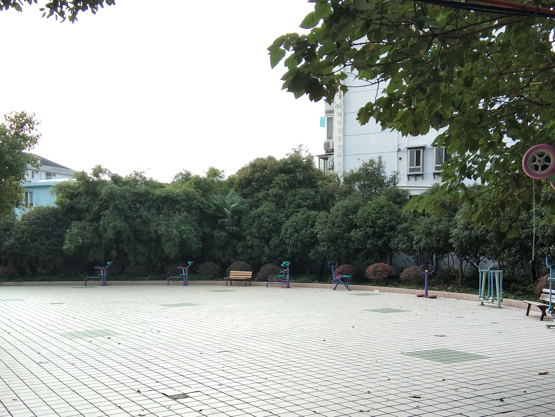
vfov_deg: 33.3
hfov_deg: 43.8
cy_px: 275
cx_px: 300
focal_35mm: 43
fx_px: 689
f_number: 2.2
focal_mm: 3.69
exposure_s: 1/264
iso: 50
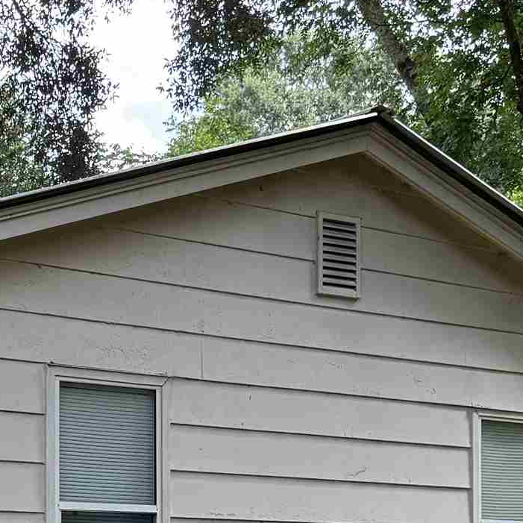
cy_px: 507
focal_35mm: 93
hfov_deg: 18.2
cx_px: 1
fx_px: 1590
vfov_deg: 18.3
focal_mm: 6.76
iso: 64
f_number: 1.78
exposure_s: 1/217
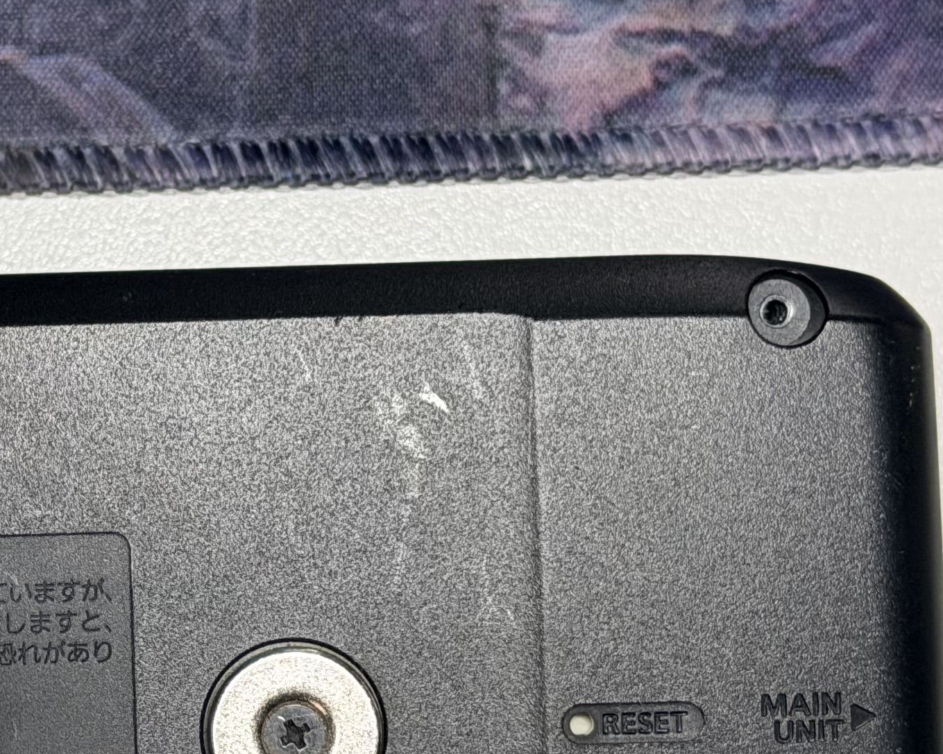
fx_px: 3879
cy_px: 567
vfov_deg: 11.1
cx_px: 56
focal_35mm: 139
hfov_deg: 13.7
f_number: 1.78
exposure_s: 1/60
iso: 125
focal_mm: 6.76
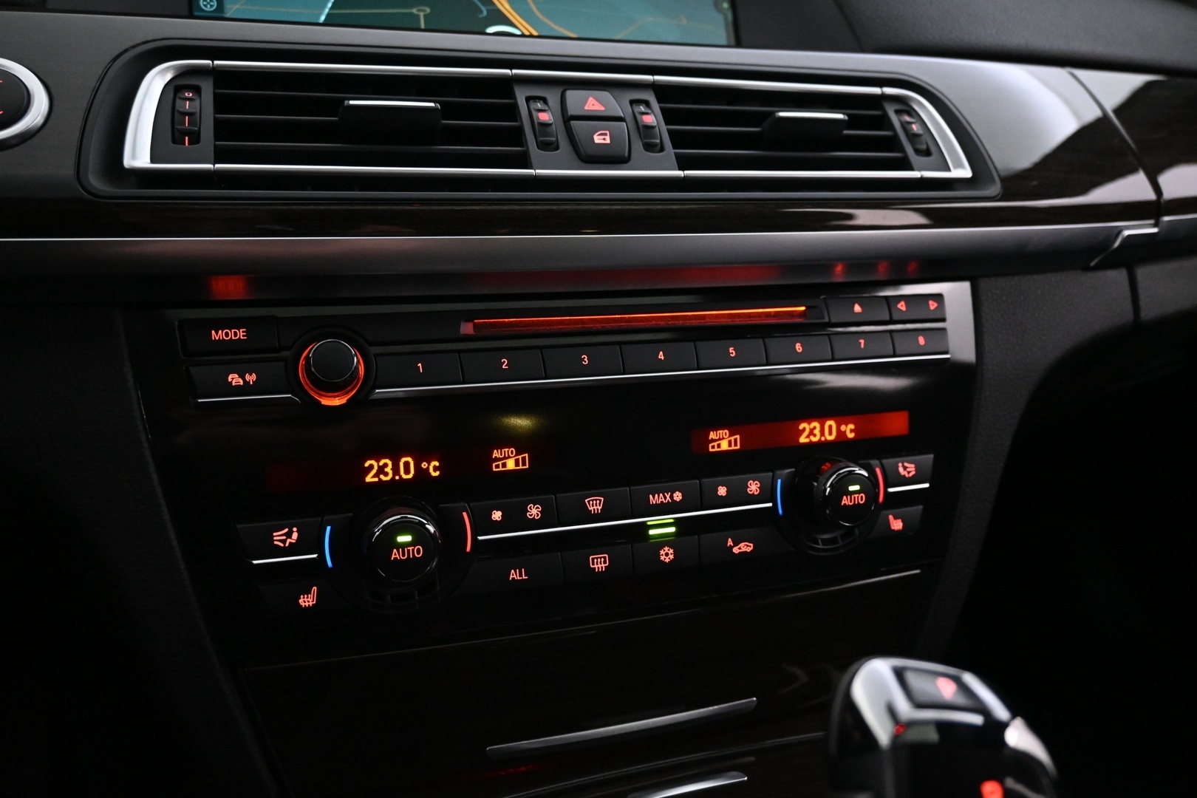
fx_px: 972
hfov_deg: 63.2
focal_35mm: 29
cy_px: 399
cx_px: 598
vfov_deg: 44.6
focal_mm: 19.5
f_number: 3.8
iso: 4500
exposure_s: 1/30
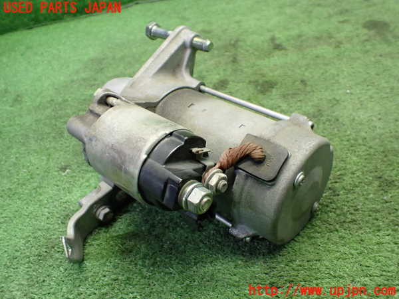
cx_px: 200
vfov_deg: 46.8
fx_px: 346
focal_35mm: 30
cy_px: 150
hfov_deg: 60.0
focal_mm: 5.4
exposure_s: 1/100
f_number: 2.3
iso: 800
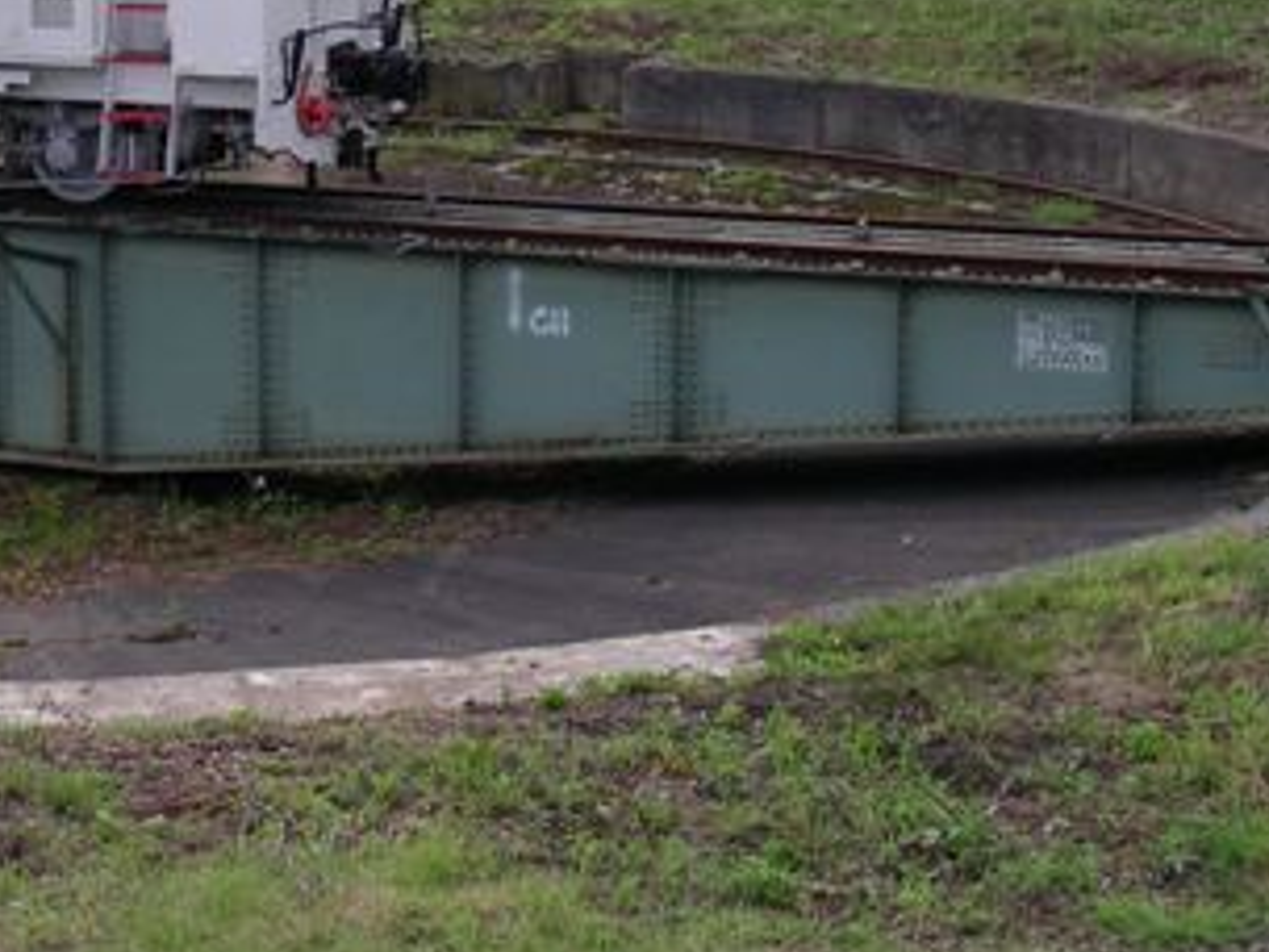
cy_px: 38
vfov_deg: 18.0
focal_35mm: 80
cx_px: 29
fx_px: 2933
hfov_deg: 23.5
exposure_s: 1/420
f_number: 4
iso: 50
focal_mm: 6.3
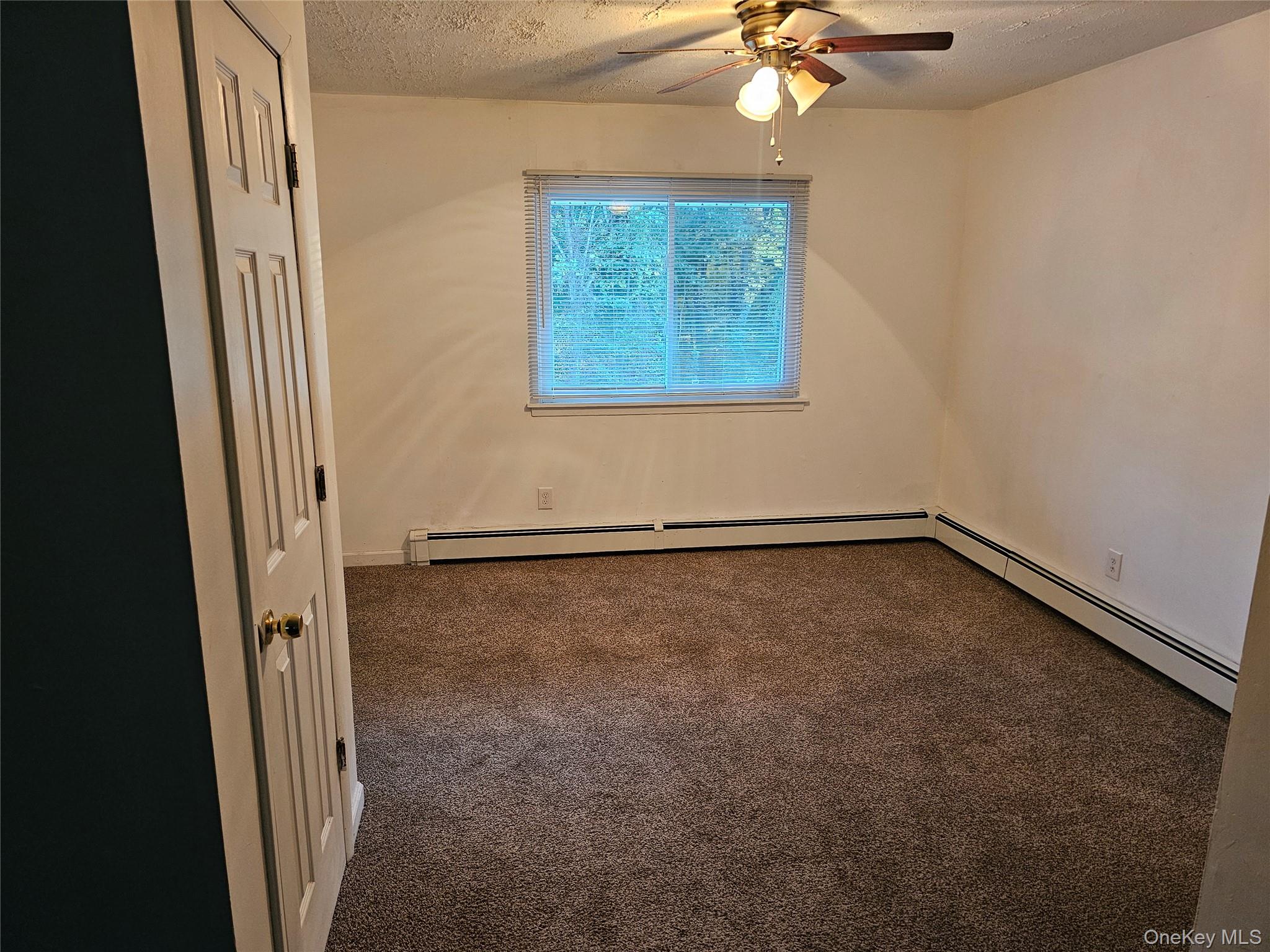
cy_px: 476
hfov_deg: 73.9
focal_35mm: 23
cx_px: 635
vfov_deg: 58.9
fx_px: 844
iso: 800
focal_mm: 6.3
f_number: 1.7
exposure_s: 1/60
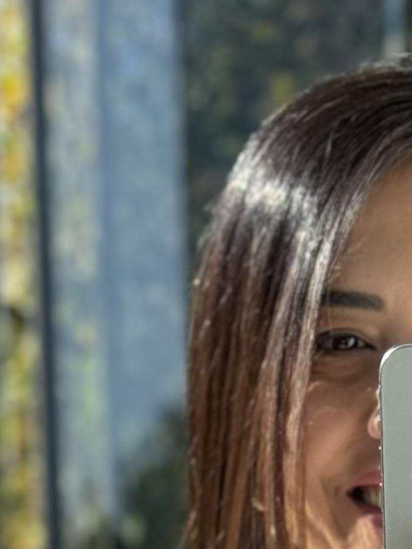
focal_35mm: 211
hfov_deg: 7.0
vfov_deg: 8.8
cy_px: 1144
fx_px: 3348
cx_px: 496
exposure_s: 1/1339
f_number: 1.78
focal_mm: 6.76
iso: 64
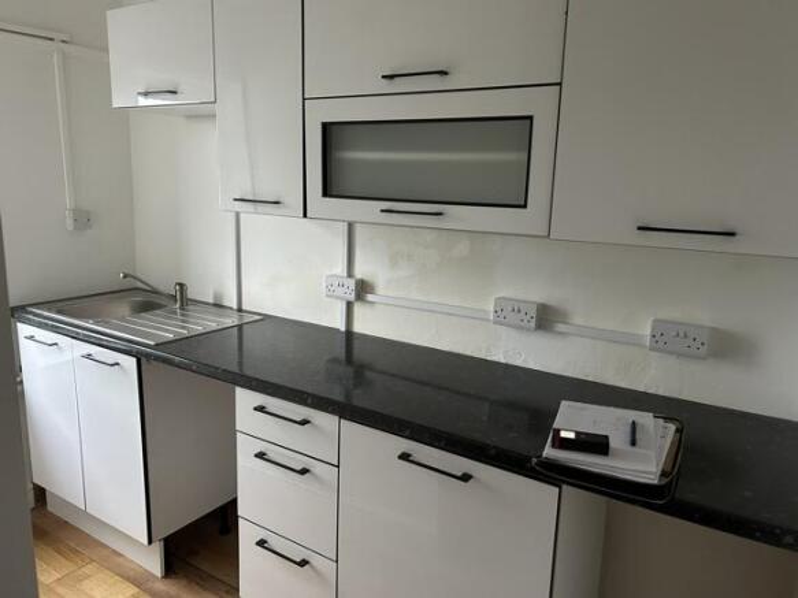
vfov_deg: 53.0
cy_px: 299
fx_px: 599
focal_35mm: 26
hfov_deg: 67.3
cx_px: 399
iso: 320
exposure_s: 1/60
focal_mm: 5.7
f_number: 1.5
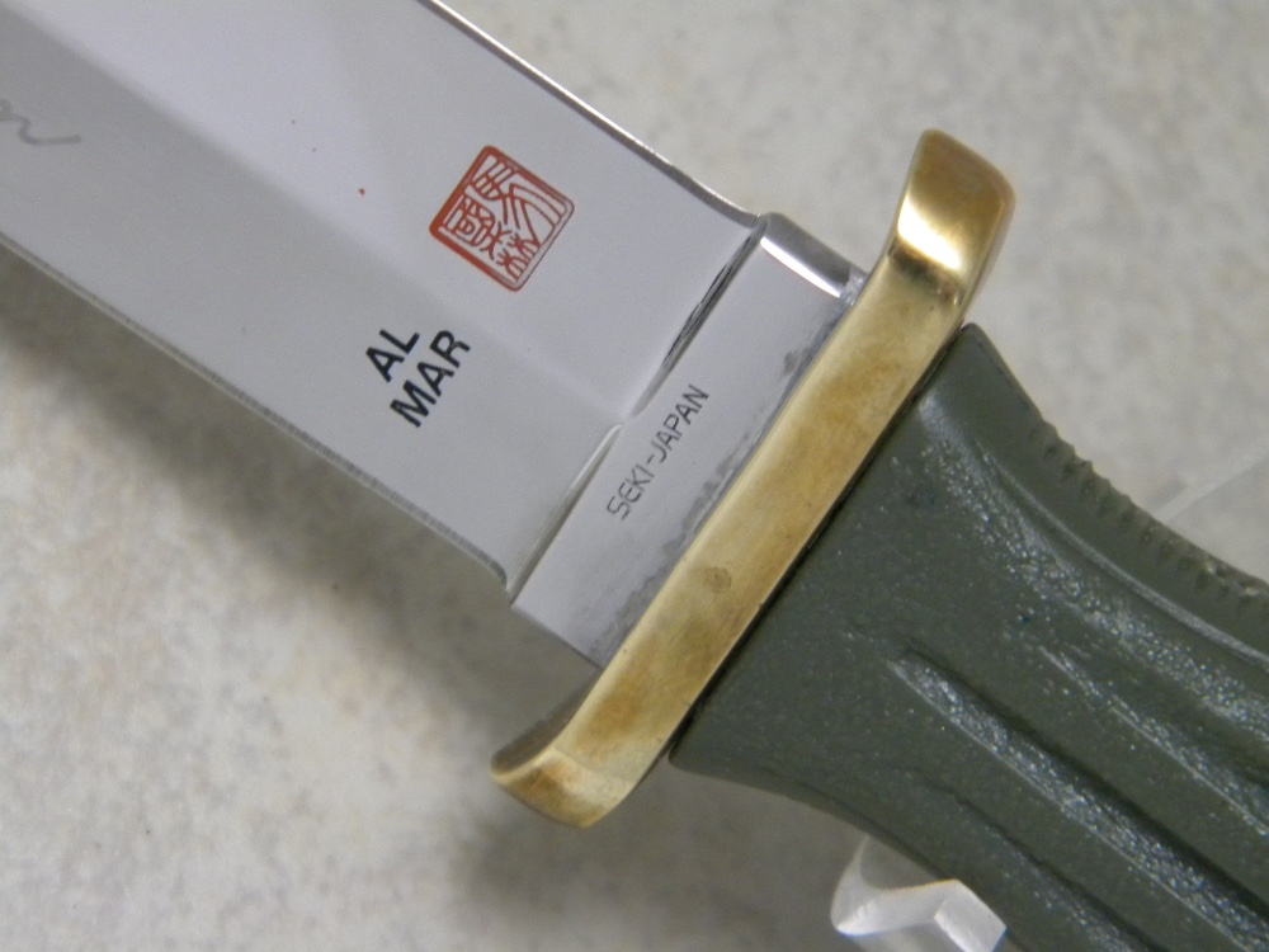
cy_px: 476
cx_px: 634
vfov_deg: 10.0
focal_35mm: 148
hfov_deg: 13.3
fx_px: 5426
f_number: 5
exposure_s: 1/21.1
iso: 400
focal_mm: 26.8
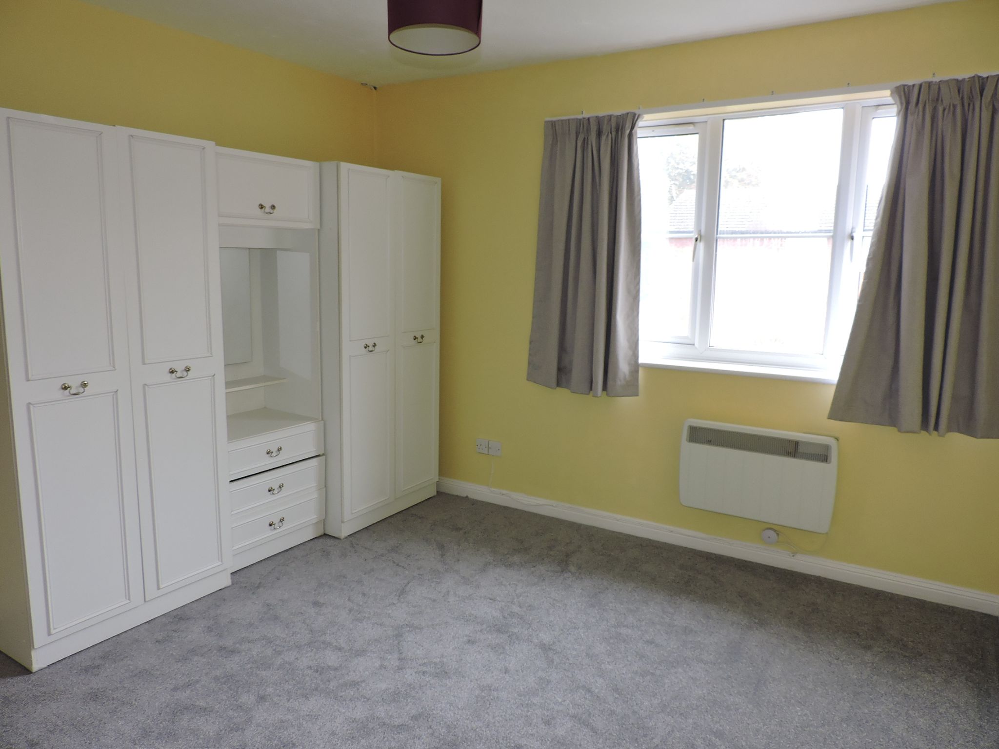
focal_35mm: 24
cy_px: 374
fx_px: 693
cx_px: 500
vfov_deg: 56.8
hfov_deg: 71.6
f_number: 3
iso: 180
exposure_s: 1/40
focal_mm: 4.3
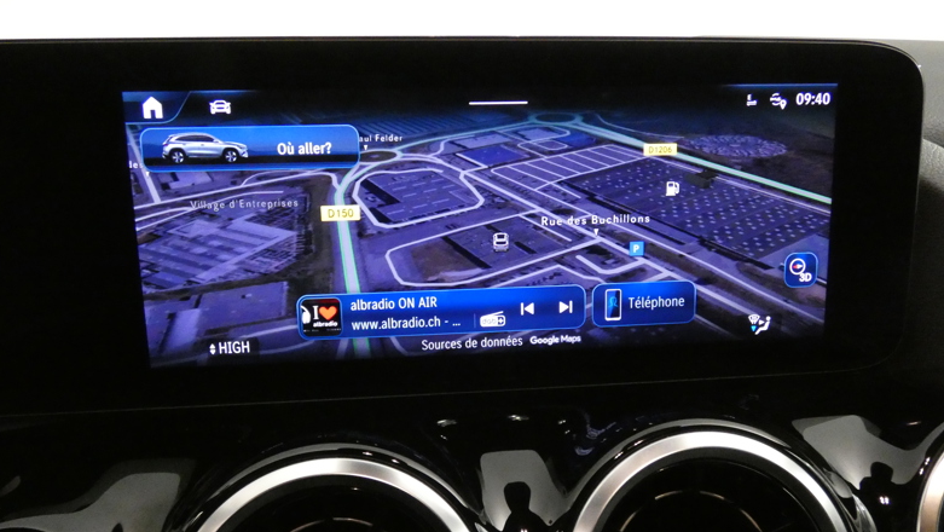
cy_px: 319
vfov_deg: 40.0
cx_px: 470
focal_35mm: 29
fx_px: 726
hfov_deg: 66.0
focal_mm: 4.6
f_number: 3.1
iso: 1600
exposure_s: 1/20
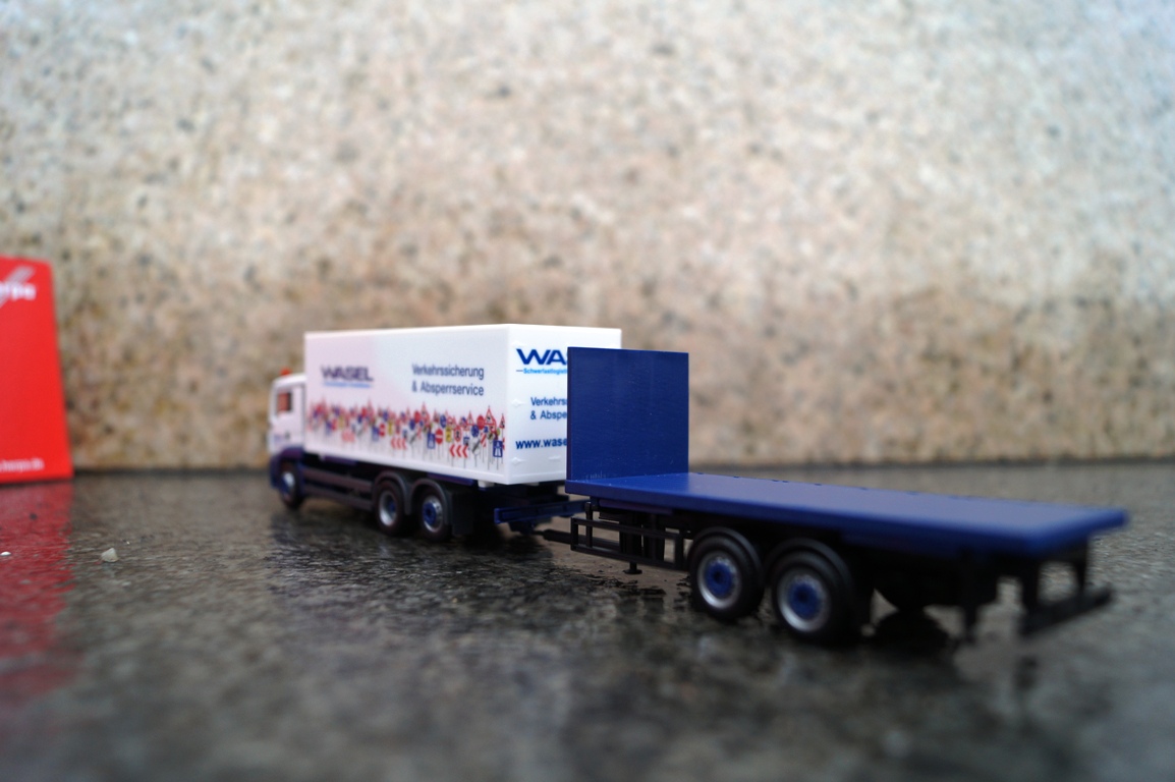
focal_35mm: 27
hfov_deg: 67.4
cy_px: 391
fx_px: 881
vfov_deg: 47.9
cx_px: 588
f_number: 4
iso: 200
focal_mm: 18
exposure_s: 1/160
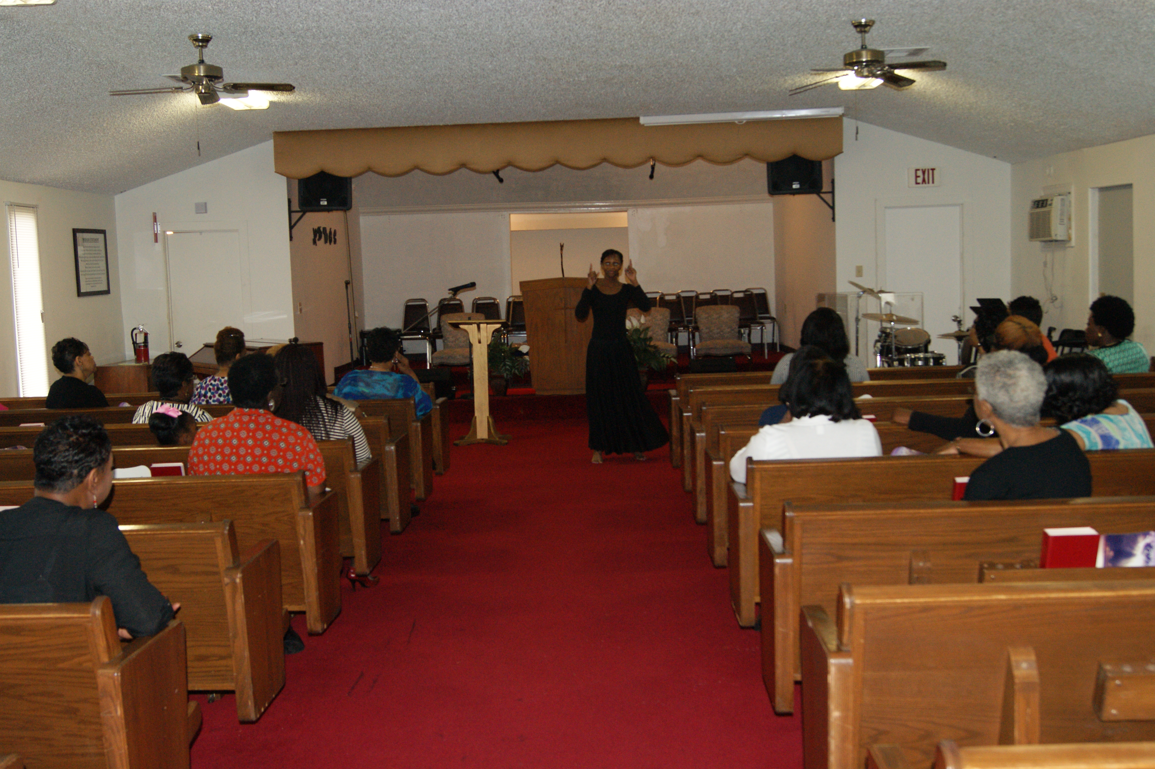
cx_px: 578
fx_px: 1250
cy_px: 384
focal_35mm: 39
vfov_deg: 34.2
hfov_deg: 49.6
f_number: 5.6
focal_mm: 26
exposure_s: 1/60
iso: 400
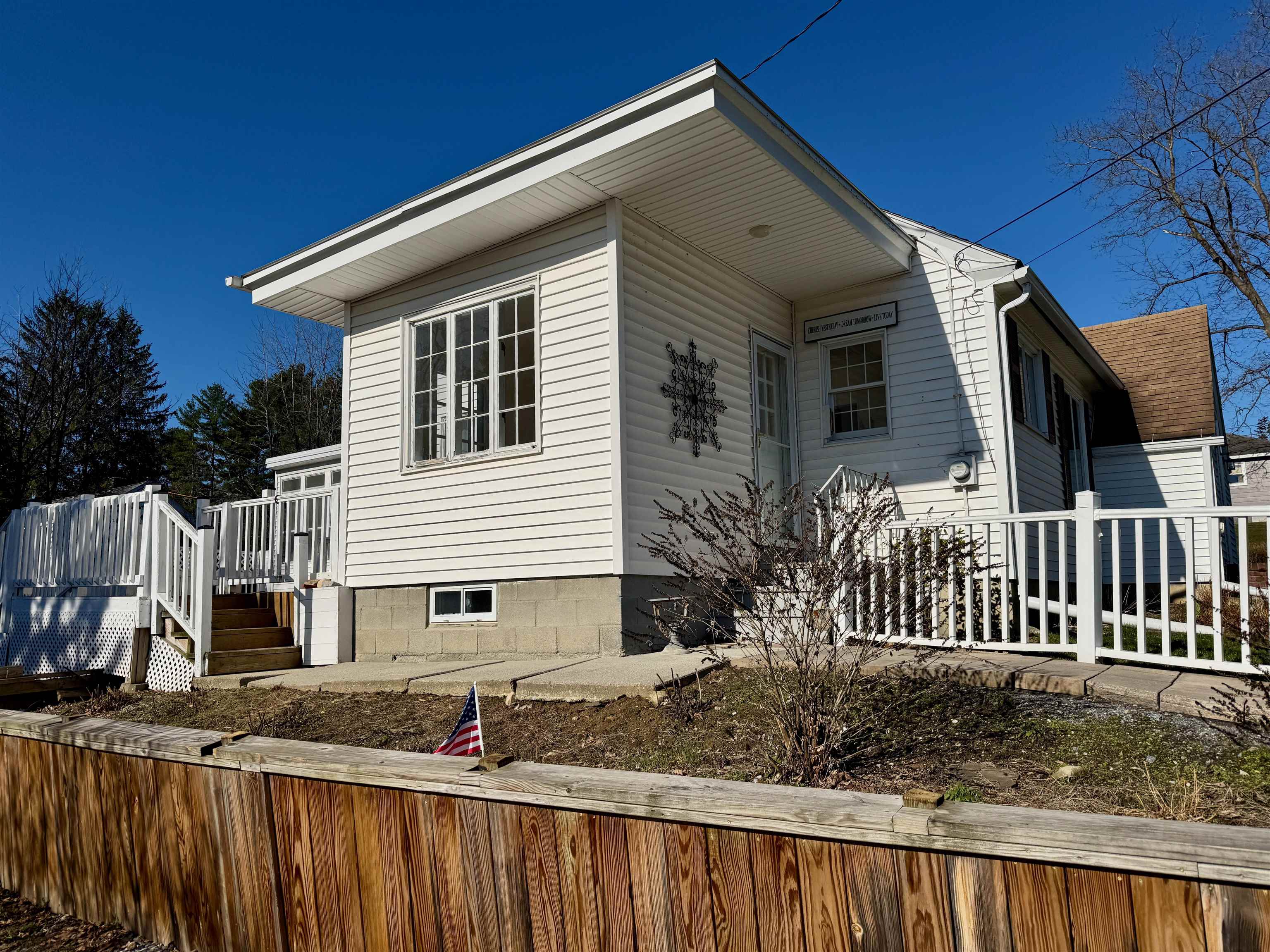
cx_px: 635
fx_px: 880
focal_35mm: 24
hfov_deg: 71.6
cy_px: 476
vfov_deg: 56.8
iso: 80
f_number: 1.78
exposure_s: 1/12346
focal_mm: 6.76
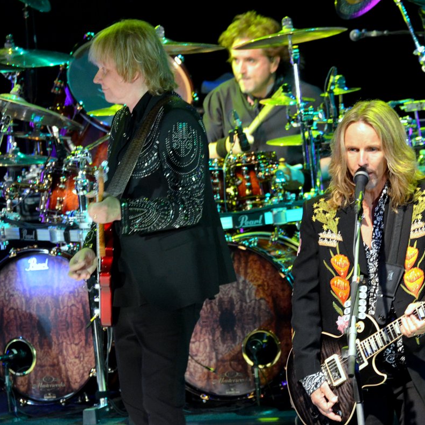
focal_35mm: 424
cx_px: 275
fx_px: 5890
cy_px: 212
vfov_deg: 4.1
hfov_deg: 4.1
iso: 1600
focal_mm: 220
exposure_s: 1/50
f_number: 5.3
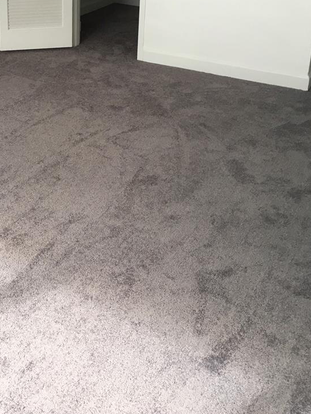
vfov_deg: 38.3
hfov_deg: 29.7
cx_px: 72
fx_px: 575
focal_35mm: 48
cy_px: 87
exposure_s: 1/40
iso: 25
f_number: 2.2
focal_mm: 4.15
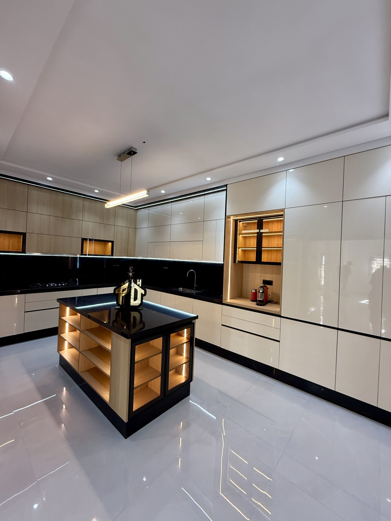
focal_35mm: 14
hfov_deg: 85.7
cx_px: 196
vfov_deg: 102.1
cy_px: 260
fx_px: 211
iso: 200
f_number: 2.2
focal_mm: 2.22
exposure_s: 1/100
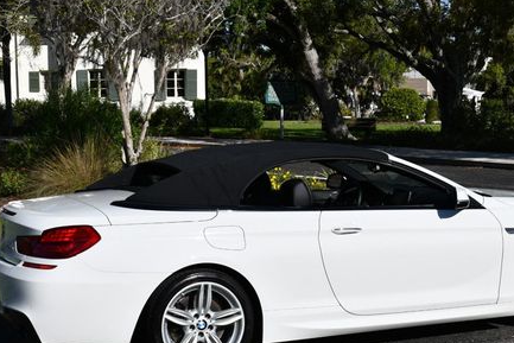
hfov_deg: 28.4
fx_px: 1014
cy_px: 174
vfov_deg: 19.2
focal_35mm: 71
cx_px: 312
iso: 100
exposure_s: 1/320
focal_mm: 24
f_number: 9
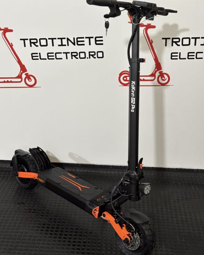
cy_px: 130
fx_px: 415
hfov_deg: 27.6
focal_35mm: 55
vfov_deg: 34.1
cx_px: 102
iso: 160
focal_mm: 5.96
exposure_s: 1/33
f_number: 1.6
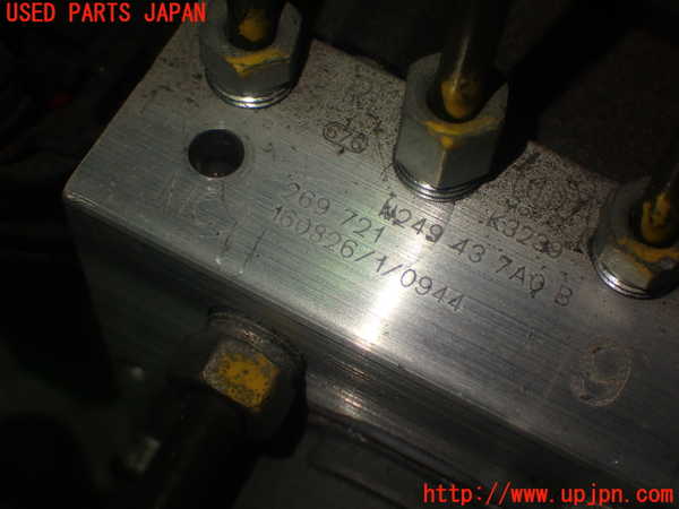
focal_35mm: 62
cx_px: 340
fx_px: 1216
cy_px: 254
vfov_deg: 23.7
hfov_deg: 31.2
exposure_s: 1/100
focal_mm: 11.09
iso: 200
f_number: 3.6
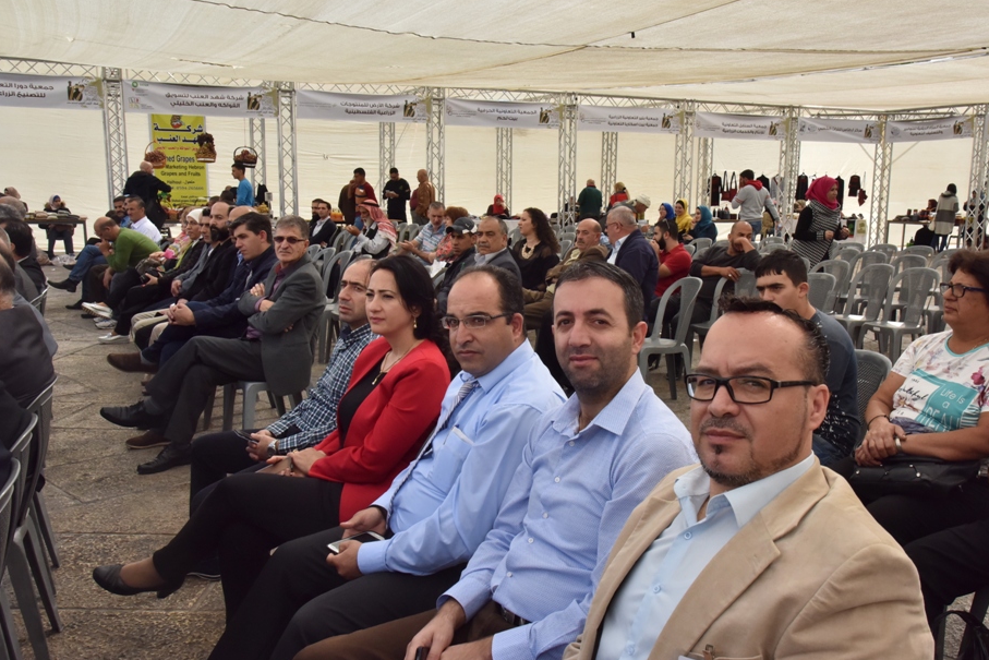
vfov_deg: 37.8
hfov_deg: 54.4
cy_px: 367
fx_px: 962
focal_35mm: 35
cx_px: 520
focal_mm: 31
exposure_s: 1/1000
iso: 1600
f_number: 16
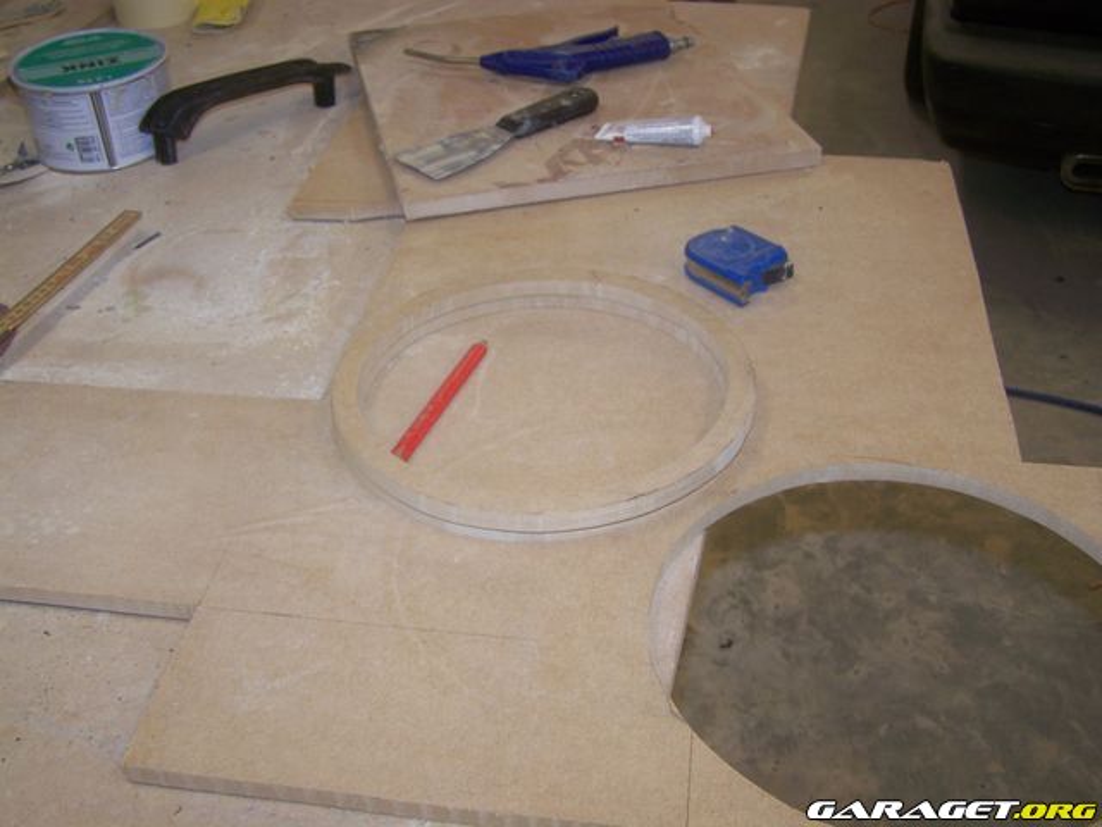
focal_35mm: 38
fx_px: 1210
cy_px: 414
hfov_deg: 49.0
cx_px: 551
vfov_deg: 37.7
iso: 80
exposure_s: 1/60
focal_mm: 6.3
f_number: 2.8
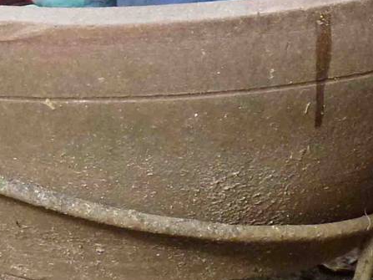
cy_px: 57
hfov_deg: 3.0
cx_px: 147
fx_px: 7024
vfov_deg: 2.3
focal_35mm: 652
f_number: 5.4
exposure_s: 1/50
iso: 400
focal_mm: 32.6
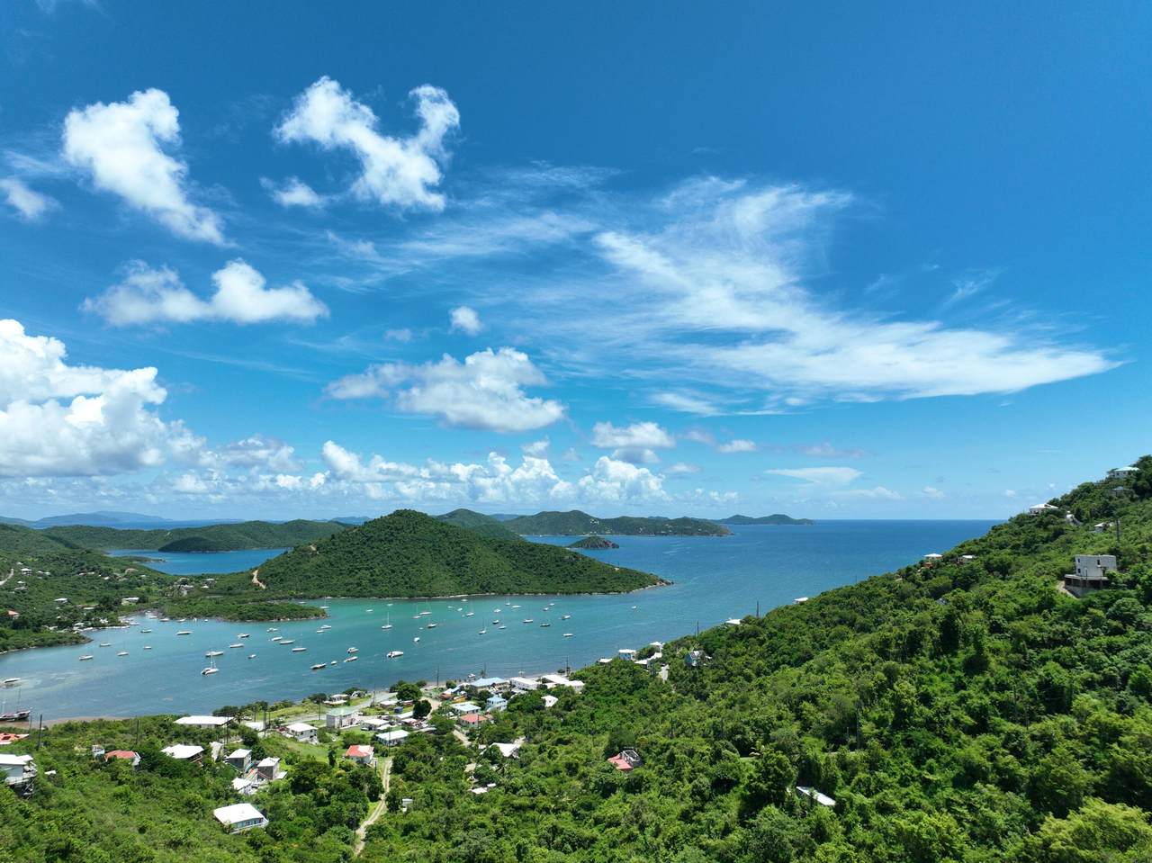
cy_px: 432
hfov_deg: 71.6
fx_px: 798
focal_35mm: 24
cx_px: 576
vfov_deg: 56.8
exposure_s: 1/2000
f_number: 2.8
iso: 100
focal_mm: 12.29
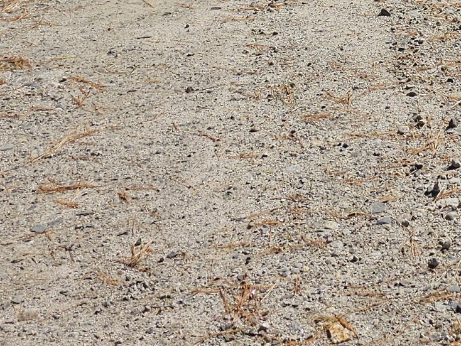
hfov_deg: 18.6
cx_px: 683
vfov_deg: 13.8
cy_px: -306
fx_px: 1252
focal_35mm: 94
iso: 10
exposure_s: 1/1005
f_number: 1.7
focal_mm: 6.3
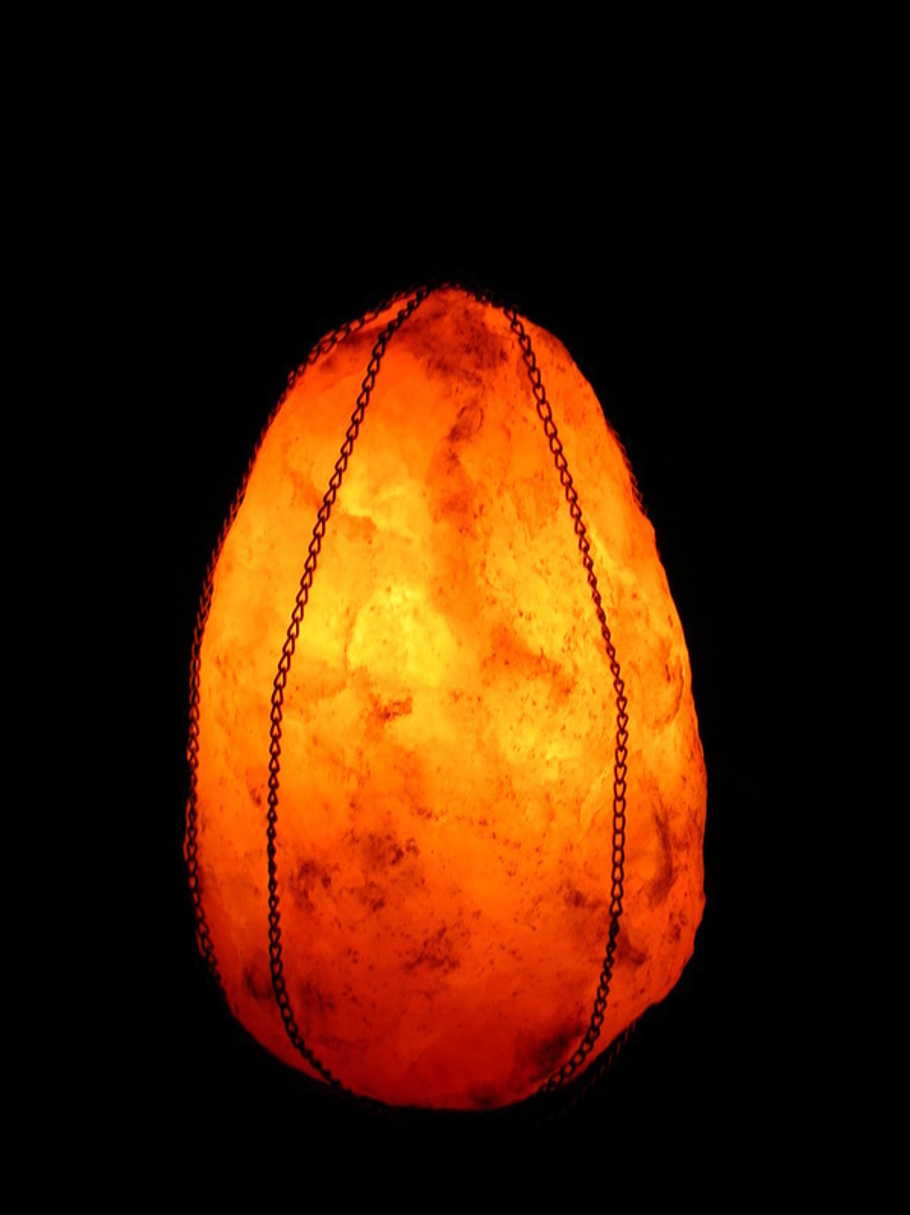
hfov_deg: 27.0
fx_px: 1895
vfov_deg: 35.6
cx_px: 455
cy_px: 608
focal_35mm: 54
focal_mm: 9
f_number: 3.4
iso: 50
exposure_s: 1/27.6
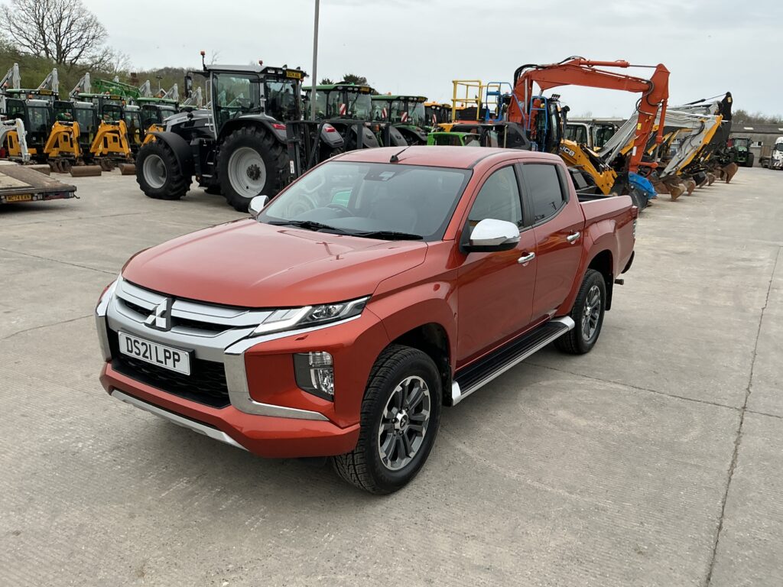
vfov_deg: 49.7
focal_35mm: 28
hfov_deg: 63.4
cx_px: 392
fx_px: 633
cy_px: 294
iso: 20
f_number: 1.8
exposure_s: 1/122
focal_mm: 3
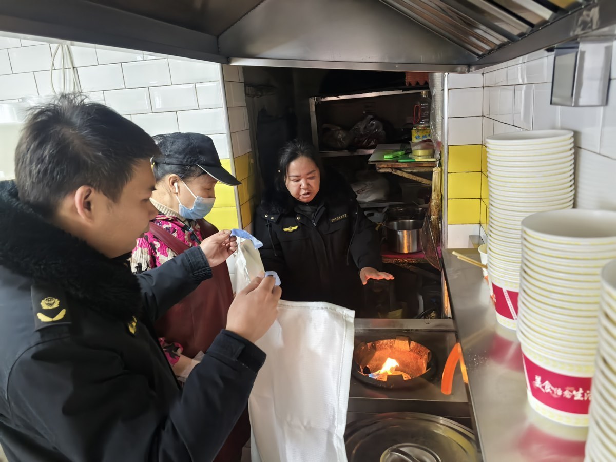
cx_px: 308
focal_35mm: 27
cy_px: 231
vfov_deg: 51.4
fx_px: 480
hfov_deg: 65.3
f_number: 2
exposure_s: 1/120
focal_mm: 6.35
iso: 500
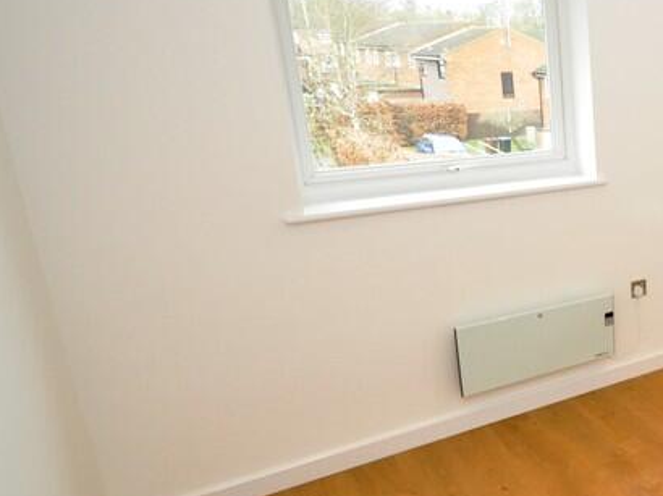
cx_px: 744
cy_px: 216
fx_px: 689
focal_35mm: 36
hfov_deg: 40.5
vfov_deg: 39.6
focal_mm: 10
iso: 800
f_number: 4
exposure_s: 1/60
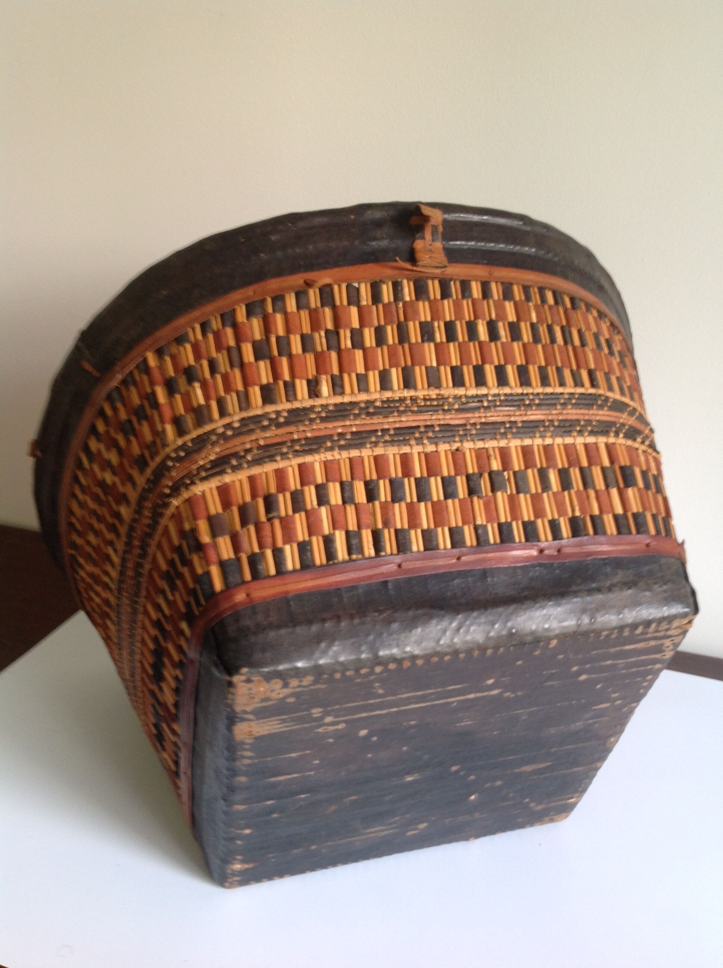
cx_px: 362
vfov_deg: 52.7
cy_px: 484
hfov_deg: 40.6
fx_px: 977
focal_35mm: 35
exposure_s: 1/15
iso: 80
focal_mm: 4.28
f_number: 2.4
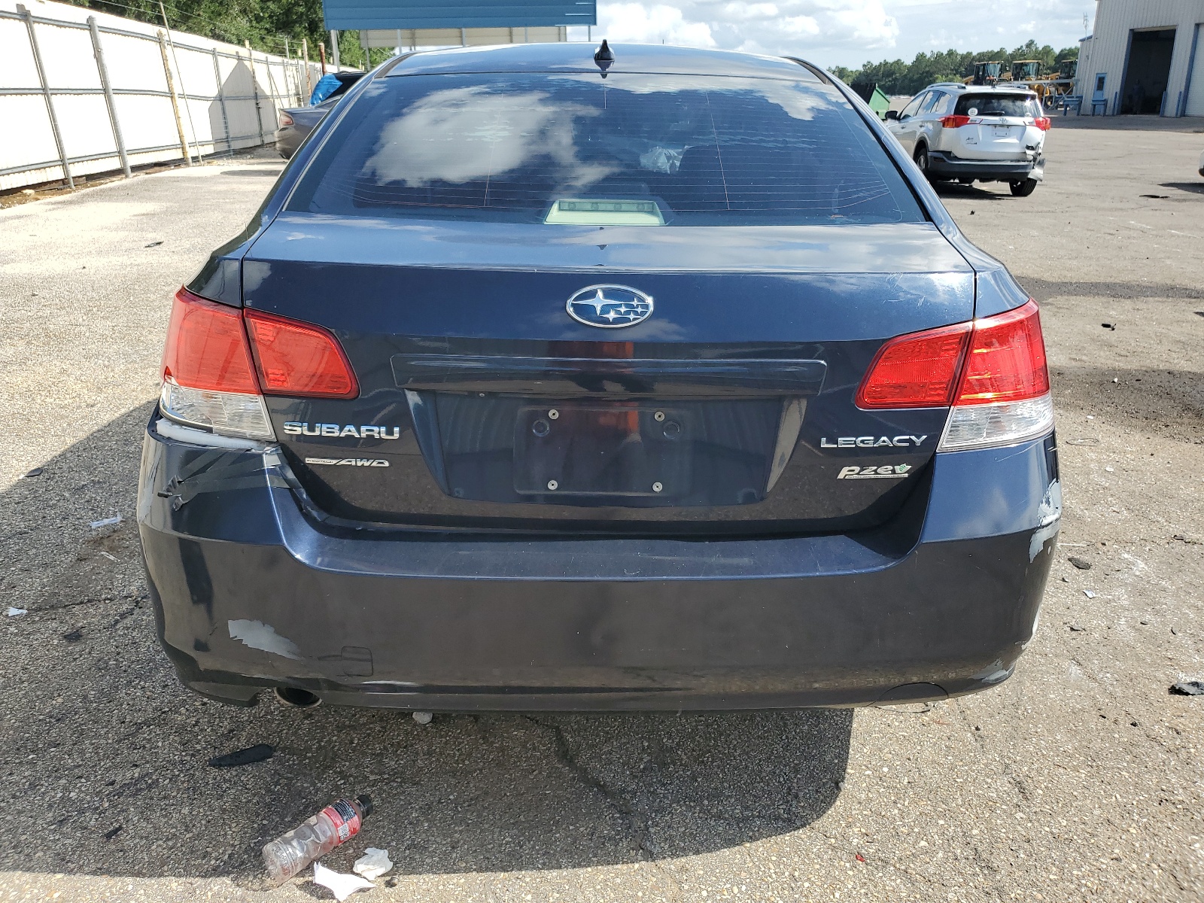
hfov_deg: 67.3
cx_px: 602
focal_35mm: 26
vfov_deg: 53.1
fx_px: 904
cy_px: 452
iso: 50
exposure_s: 1/2000
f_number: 1.5
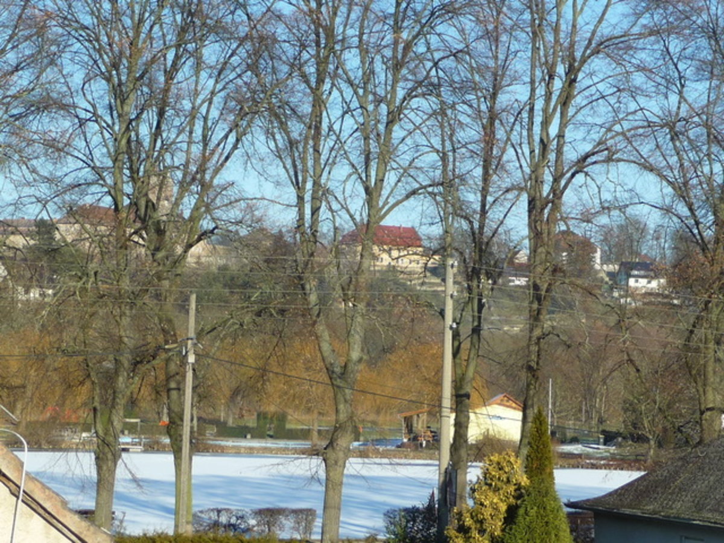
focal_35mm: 104
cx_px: 362
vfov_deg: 14.2
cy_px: 272
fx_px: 2175
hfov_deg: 18.9
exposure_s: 1/320
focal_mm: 10.5
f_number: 4.5
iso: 100
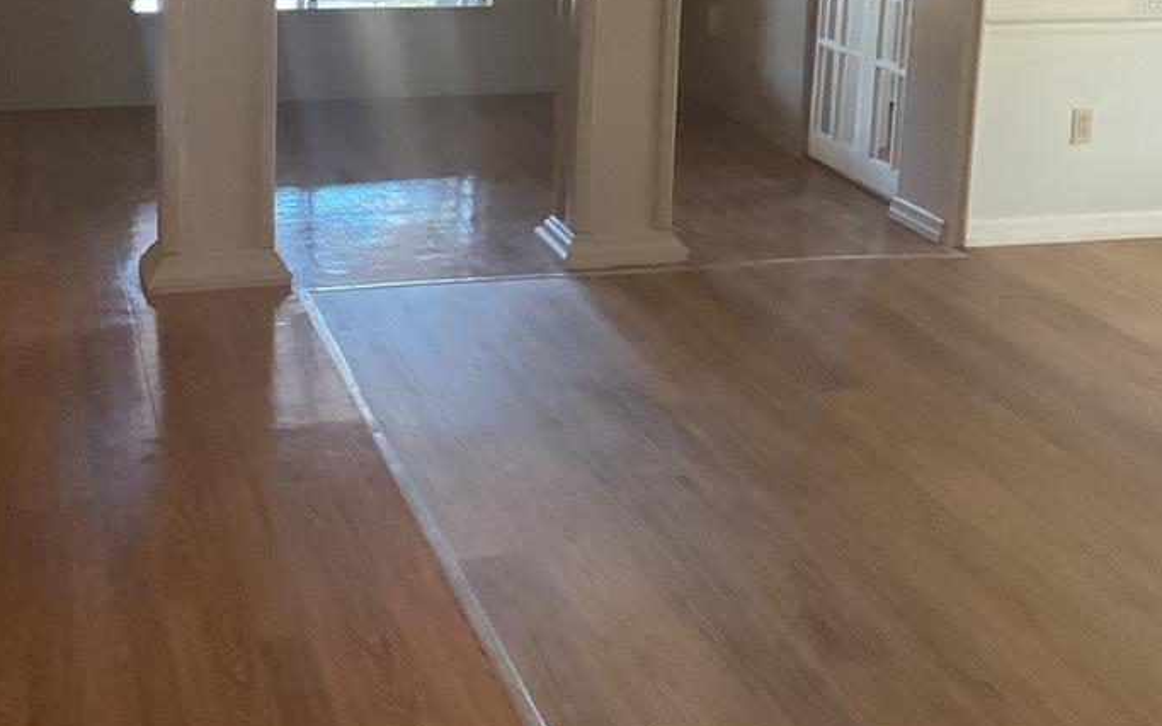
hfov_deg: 37.4
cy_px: 2
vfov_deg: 23.0
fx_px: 1710
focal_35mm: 54
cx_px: 485
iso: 250
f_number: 1.8
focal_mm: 3
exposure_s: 1/60
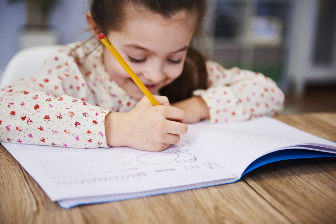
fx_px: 579
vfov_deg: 21.9
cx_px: 168
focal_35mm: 62
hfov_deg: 32.4
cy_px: 112
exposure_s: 1/160
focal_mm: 62
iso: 200
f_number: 2.8
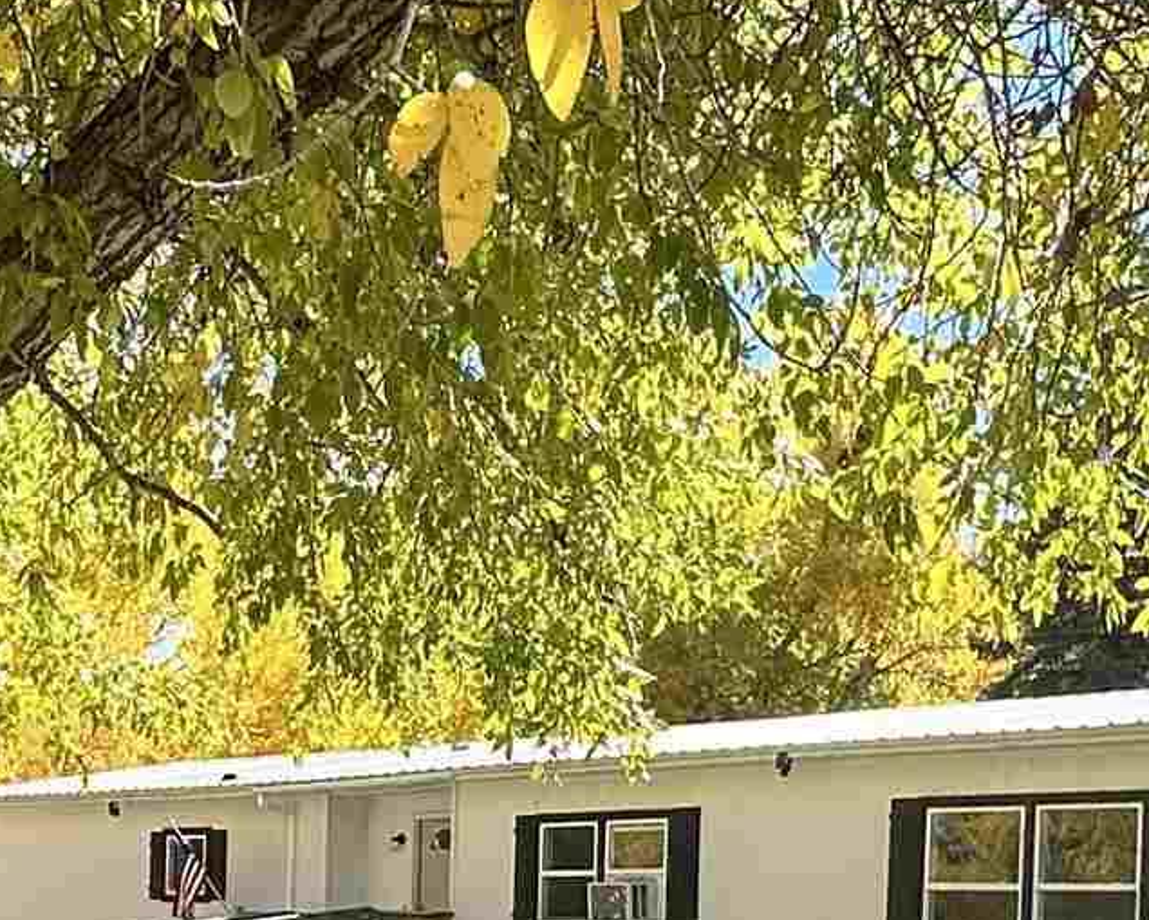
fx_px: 2245
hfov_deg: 28.6
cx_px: 426
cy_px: 960
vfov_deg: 22.1
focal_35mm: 66
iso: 40
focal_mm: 2.22
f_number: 2.2
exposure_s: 1/831
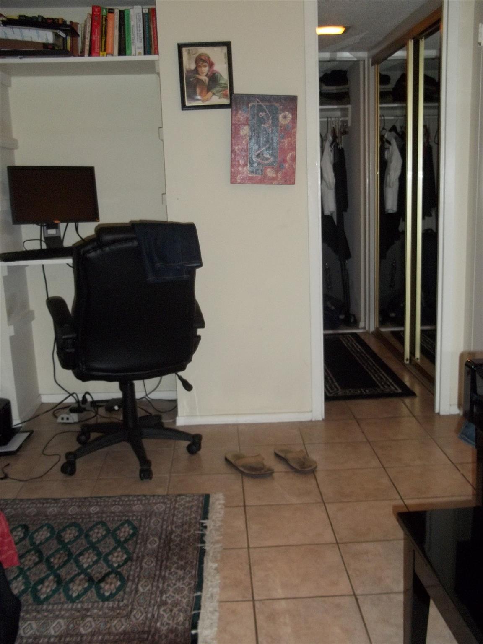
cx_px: 242
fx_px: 670
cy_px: 322
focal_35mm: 36
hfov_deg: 39.7
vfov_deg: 51.4
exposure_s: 1/30
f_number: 3.1
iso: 160
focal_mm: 6.5
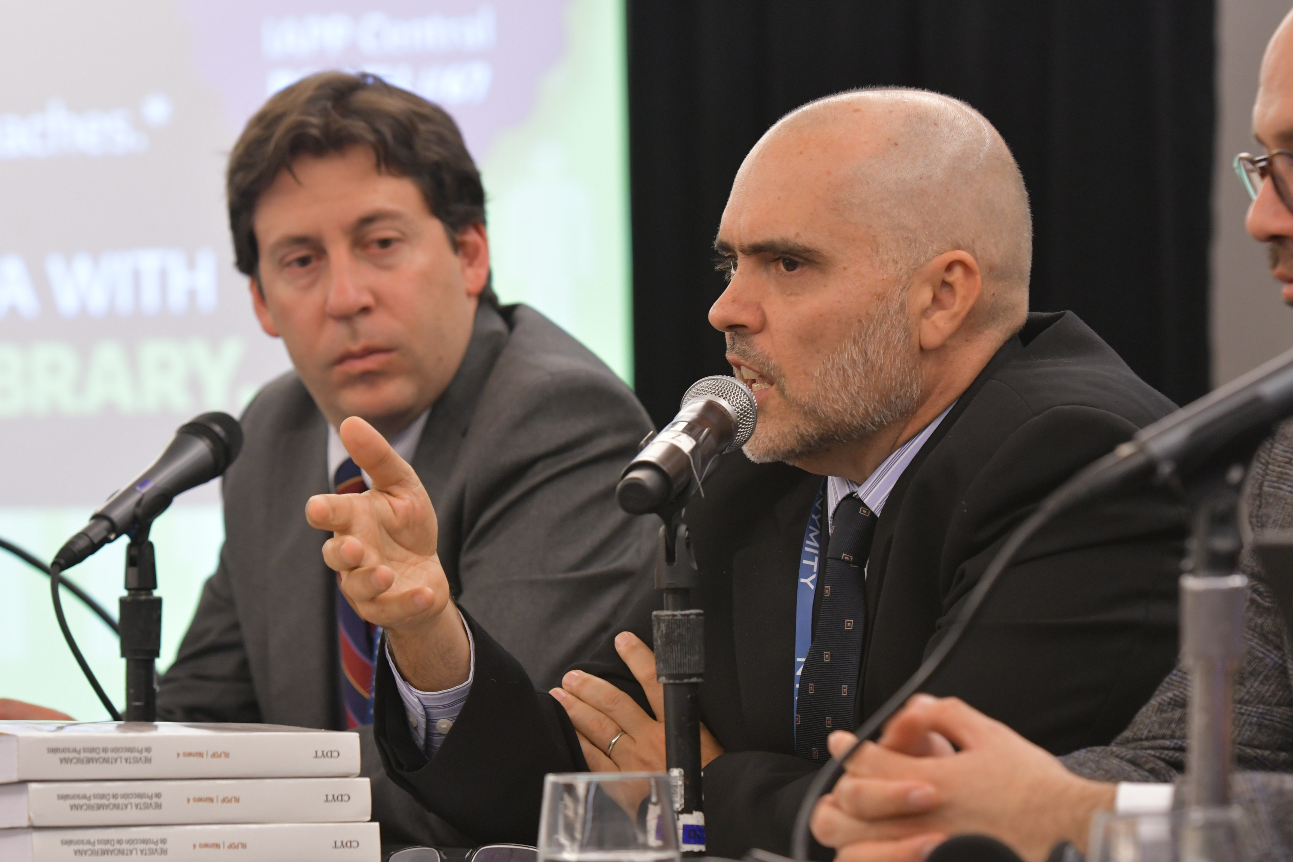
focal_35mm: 183
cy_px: 431
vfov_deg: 7.5
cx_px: 646
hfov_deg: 11.2
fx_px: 6572
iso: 1600
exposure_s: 1/50
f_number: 5
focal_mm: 122
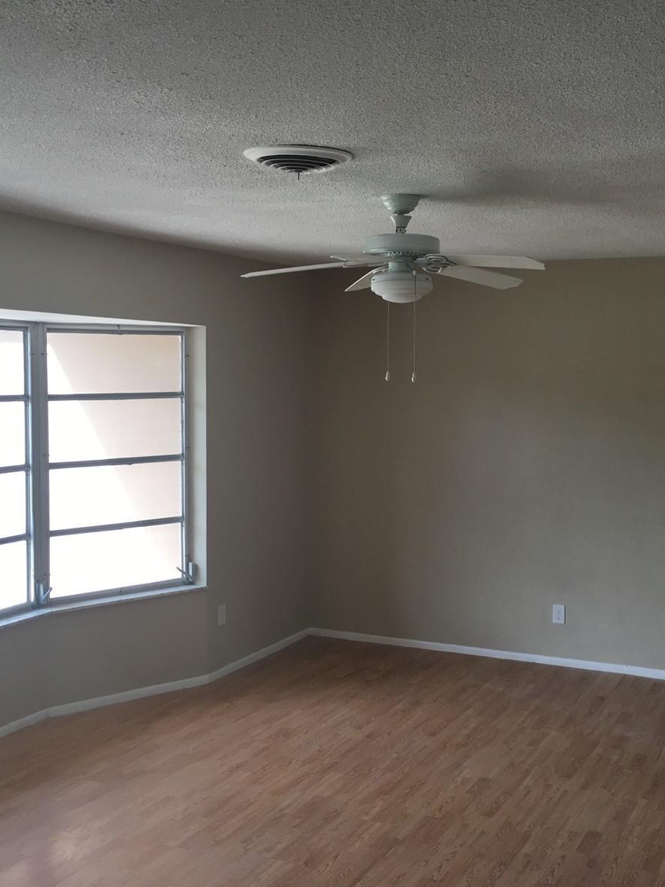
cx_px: 420
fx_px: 999
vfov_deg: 47.9
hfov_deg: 36.6
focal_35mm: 39
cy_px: 445
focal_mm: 4.15
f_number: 2.2
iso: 32
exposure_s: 1/120
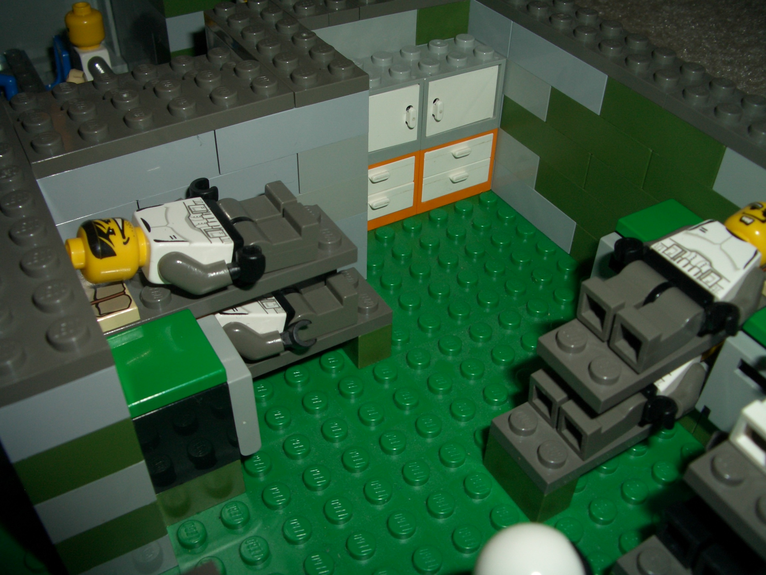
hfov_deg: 52.6
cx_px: 383
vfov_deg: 40.7
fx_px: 774
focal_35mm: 35
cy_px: 288
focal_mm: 5.8
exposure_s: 1/60
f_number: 4.3
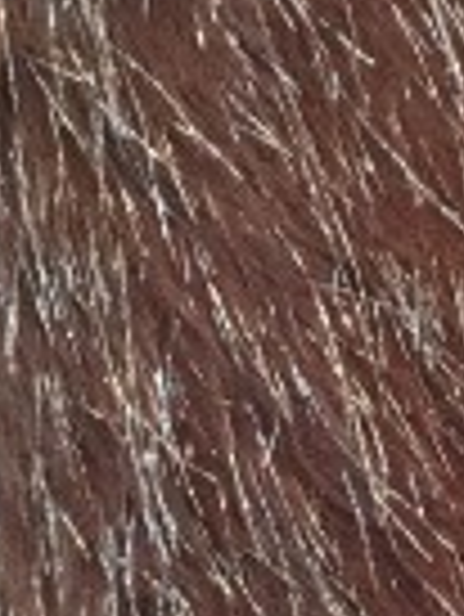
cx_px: 667
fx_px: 2266
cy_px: 486
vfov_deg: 15.4
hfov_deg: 11.3
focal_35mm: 127
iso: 200
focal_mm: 4.15
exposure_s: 1/30
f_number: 2.2
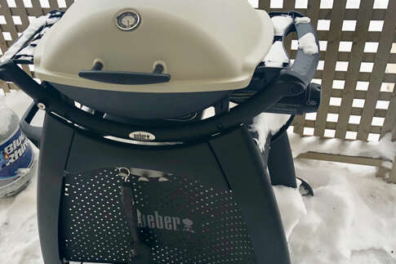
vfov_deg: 32.6
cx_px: 135
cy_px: 150
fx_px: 451
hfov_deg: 46.7
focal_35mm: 41
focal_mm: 4
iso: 20
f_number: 1.8
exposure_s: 1/151
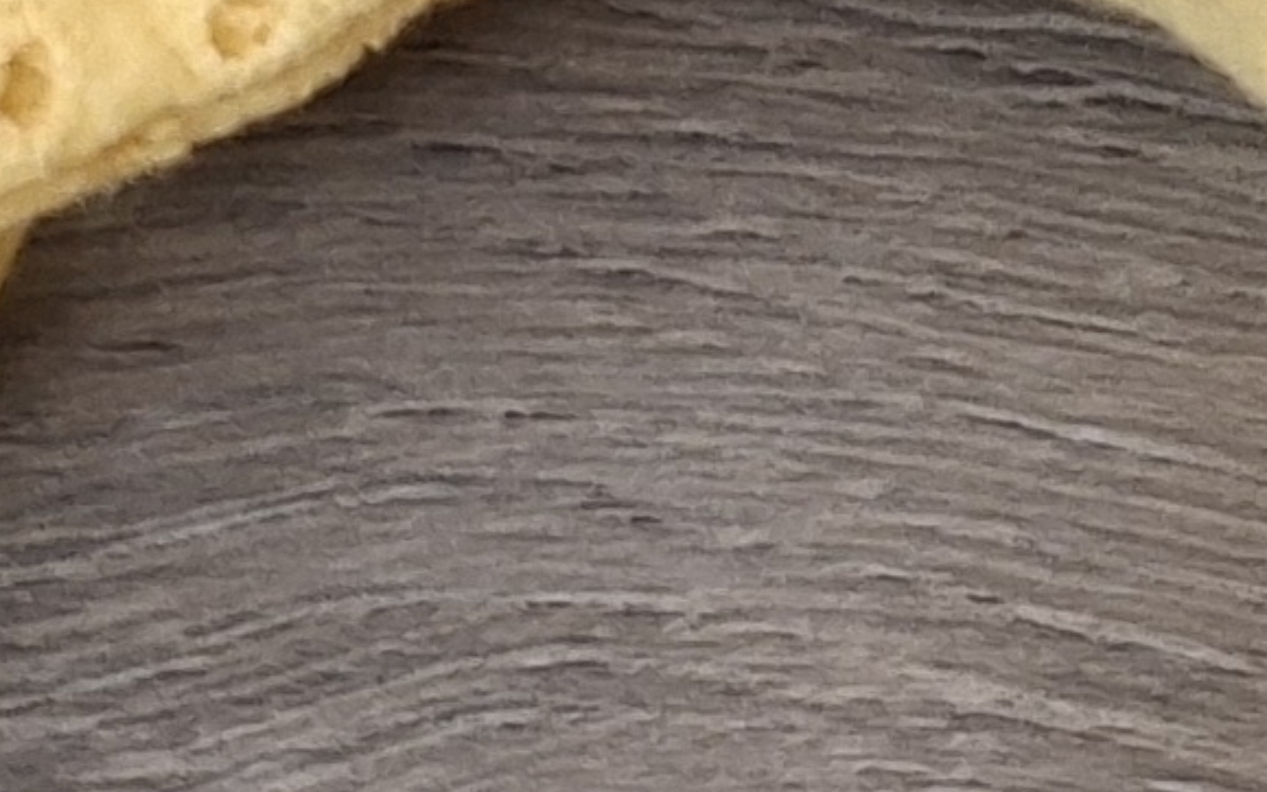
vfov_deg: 8.7
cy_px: 1218
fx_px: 5076
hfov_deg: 14.1
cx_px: 1136
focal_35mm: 147
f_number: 2
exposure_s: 1/40
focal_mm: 3.08
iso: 200
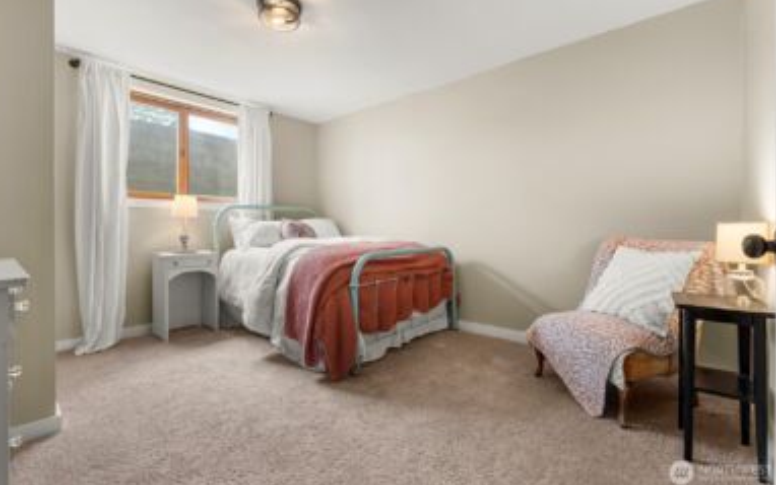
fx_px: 338
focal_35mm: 16
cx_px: 380
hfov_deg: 97.8
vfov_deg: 71.1
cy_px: 220
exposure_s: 1/5
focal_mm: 15
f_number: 5
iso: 400
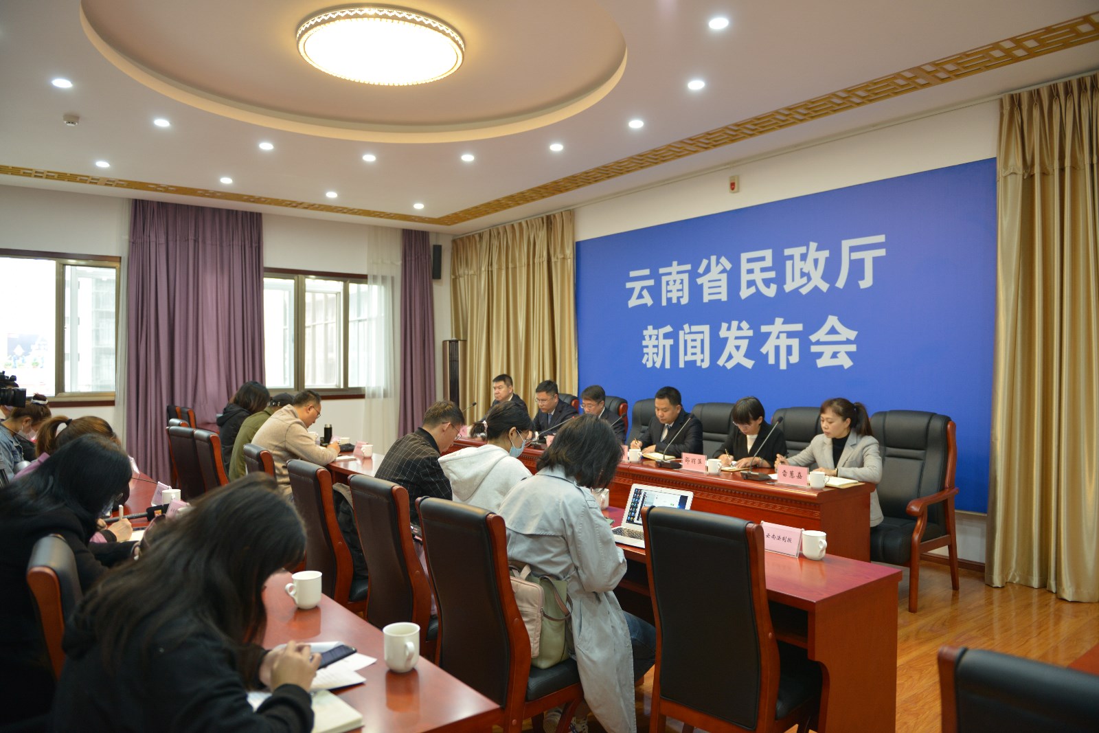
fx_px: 733
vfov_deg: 53.1
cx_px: 550
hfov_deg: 73.7
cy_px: 366
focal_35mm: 24
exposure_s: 1/60
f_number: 2.8
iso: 640
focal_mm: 24
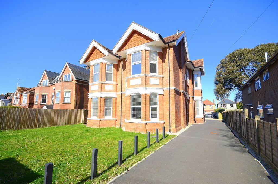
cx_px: 139
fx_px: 116
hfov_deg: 100.5
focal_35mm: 15
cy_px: 92
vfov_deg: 77.1
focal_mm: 10
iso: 100
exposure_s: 1/250
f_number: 8
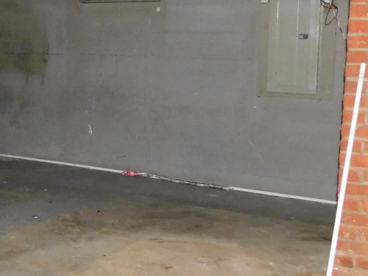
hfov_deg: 26.2
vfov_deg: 21.3
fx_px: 734
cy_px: 127
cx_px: -25
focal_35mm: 69
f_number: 3
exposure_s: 1/30
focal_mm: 4
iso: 560
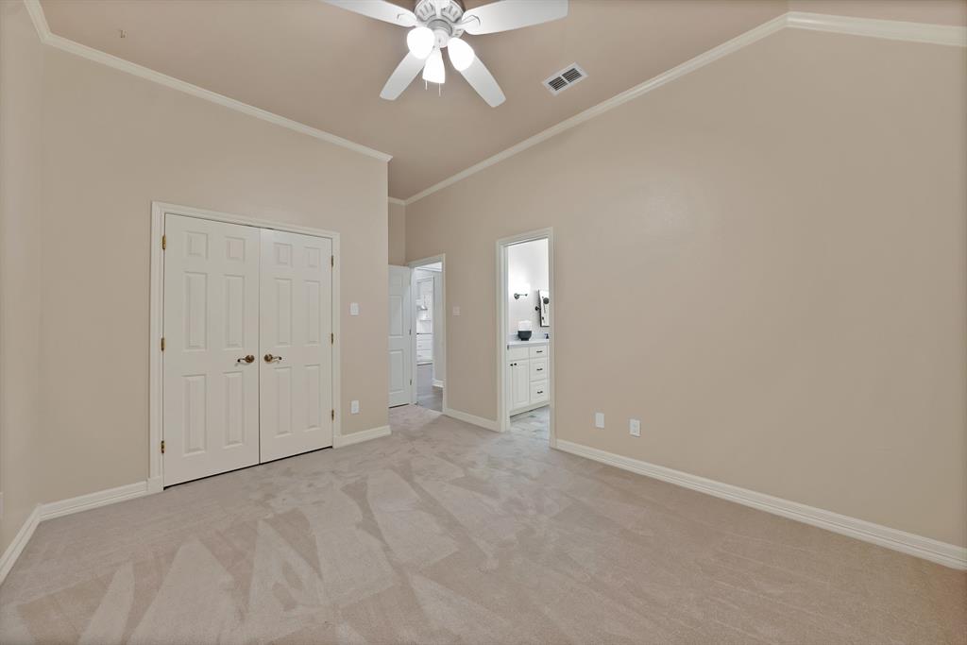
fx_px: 322
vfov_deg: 90.0
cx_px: 484
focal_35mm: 12
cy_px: 322
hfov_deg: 112.6
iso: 640
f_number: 9
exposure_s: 1/1.25
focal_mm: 12
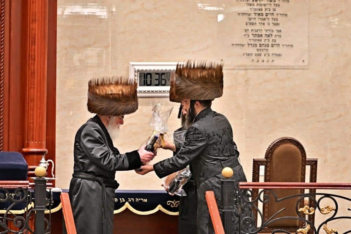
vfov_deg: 5.2
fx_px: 2555
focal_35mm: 262
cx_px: 176
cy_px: 117
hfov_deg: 7.9
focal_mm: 175
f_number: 2.8
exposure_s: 1/400
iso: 800
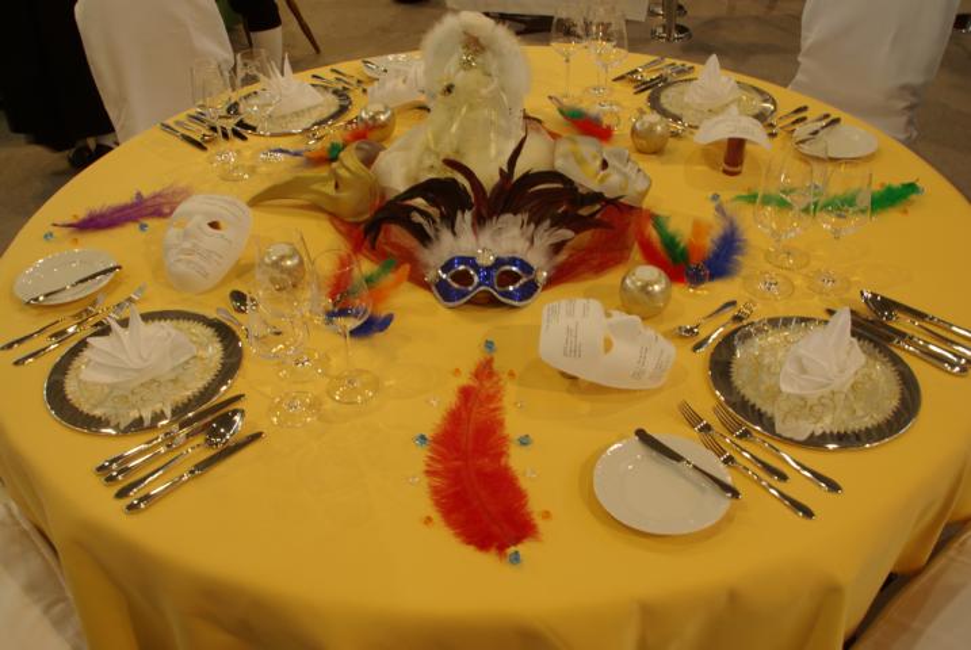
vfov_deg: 37.0
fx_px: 972
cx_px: 486
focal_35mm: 36
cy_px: 325
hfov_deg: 53.1
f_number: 8
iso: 100
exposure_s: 1/4
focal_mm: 24
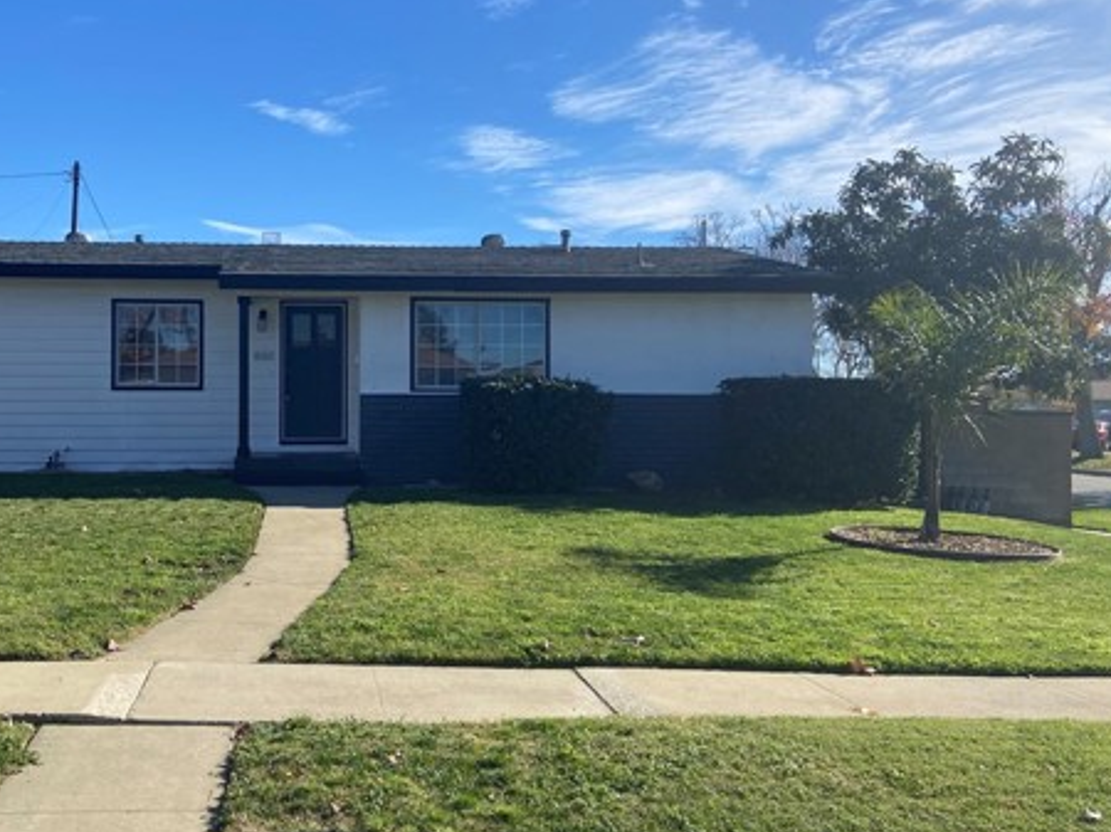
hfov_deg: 49.2
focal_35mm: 37
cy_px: 390
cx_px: 356
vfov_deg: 38.6
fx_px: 1187
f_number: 1.8
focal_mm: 4.25
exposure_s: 1/2890
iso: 32
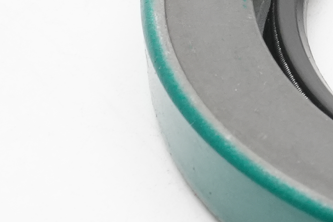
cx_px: 591
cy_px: 68
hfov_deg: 6.9
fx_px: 2701
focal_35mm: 292
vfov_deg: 4.7
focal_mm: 30
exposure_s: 1/60
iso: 800
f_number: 11
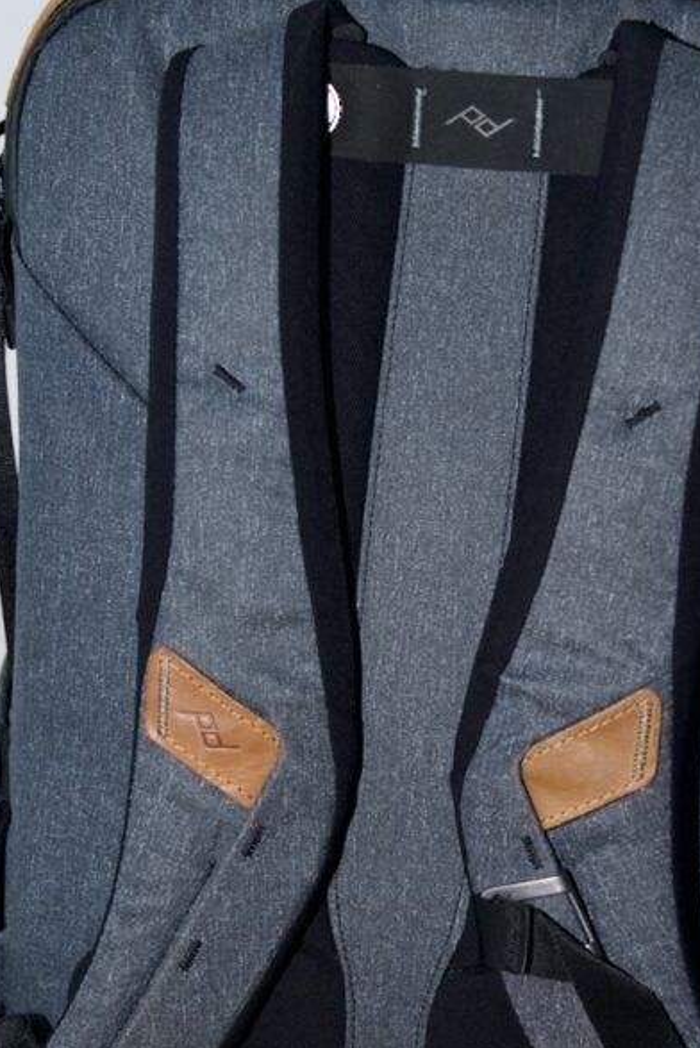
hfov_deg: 20.0
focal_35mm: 68
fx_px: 1981
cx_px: 415
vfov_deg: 29.6
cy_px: 627
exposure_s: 1/60
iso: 200
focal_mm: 39
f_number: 4.5
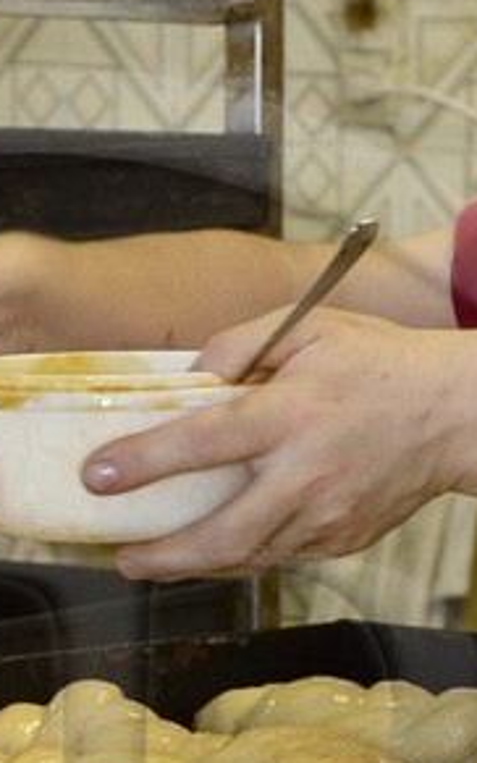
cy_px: 881
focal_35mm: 269
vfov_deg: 7.7
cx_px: 16
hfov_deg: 4.9
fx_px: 5592
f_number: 5.6
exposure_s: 1/50
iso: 1600
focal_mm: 48
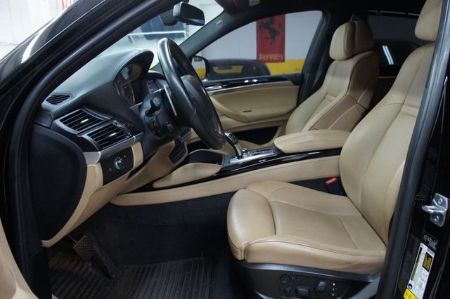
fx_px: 337
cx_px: 225
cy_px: 150
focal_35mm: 27
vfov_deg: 47.9
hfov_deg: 67.4
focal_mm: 18
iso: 1600
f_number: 3.5
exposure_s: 1/50
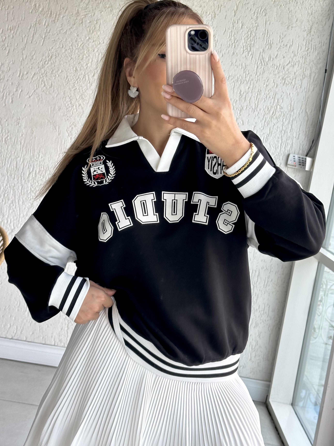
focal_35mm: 56
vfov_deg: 34.3
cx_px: 177
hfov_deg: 26.1
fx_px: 720
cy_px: 192
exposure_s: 1/230
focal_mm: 6.86
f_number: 1.78
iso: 64
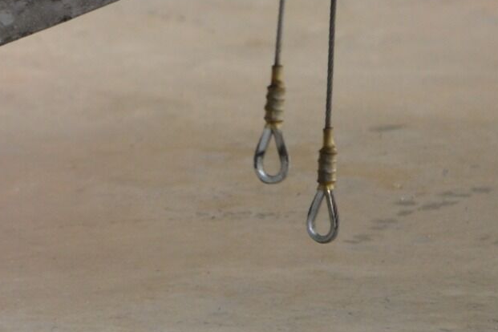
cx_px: -289
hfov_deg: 2.1
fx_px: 13343
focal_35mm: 965
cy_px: 23
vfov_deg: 1.4
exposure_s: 1/60
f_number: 5
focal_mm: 195
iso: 500
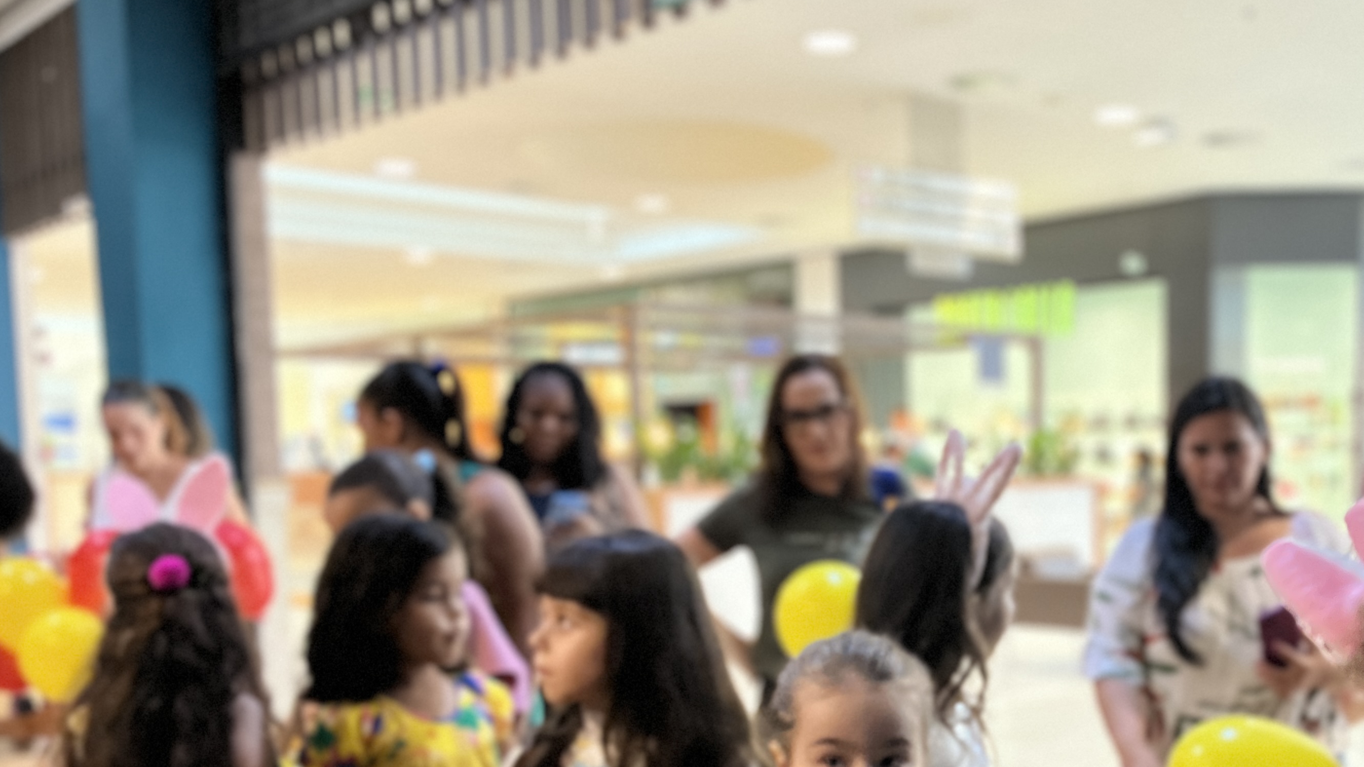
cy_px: 596
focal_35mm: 43
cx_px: 953
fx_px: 1555
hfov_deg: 46.3
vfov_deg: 27.3
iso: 400
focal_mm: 5.1
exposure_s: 1/60
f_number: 1.6
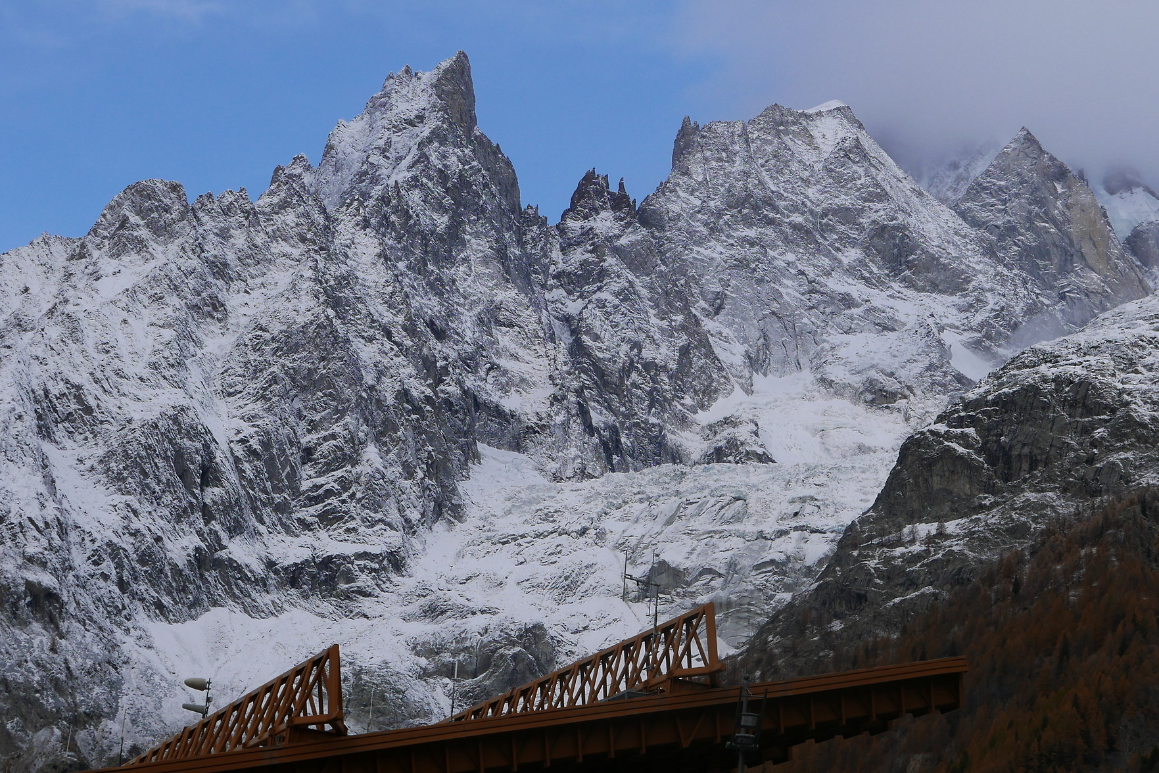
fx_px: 2544
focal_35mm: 79
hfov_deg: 25.6
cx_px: 663
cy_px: 289
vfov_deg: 17.3
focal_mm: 26.3
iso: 200
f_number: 5.6
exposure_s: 1/400
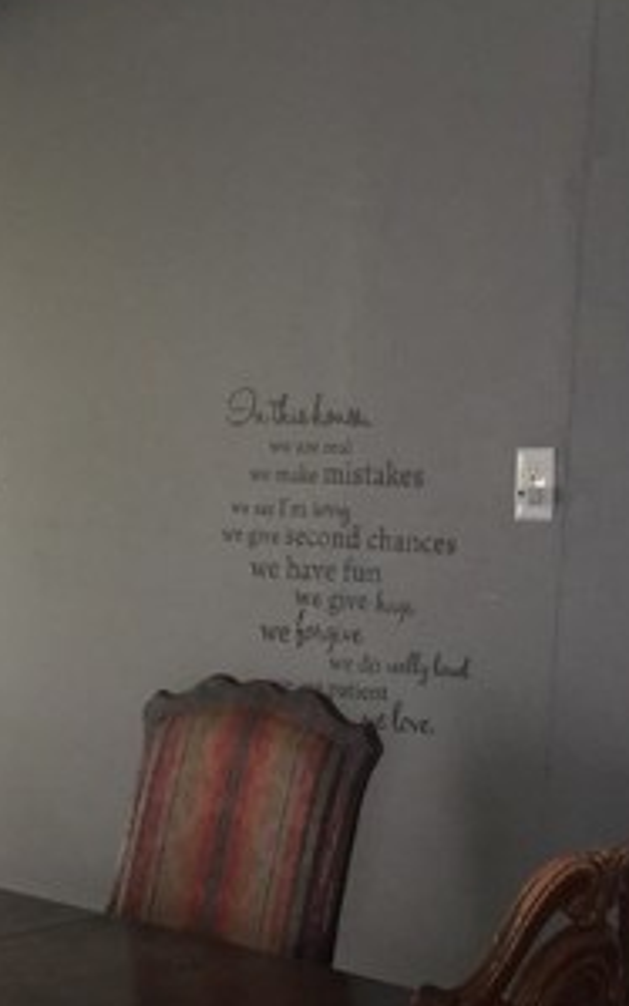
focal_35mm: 79
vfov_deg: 25.9
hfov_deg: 16.4
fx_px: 2166
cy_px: 717
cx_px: 141
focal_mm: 4.15
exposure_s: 1/30
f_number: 2.2
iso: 125
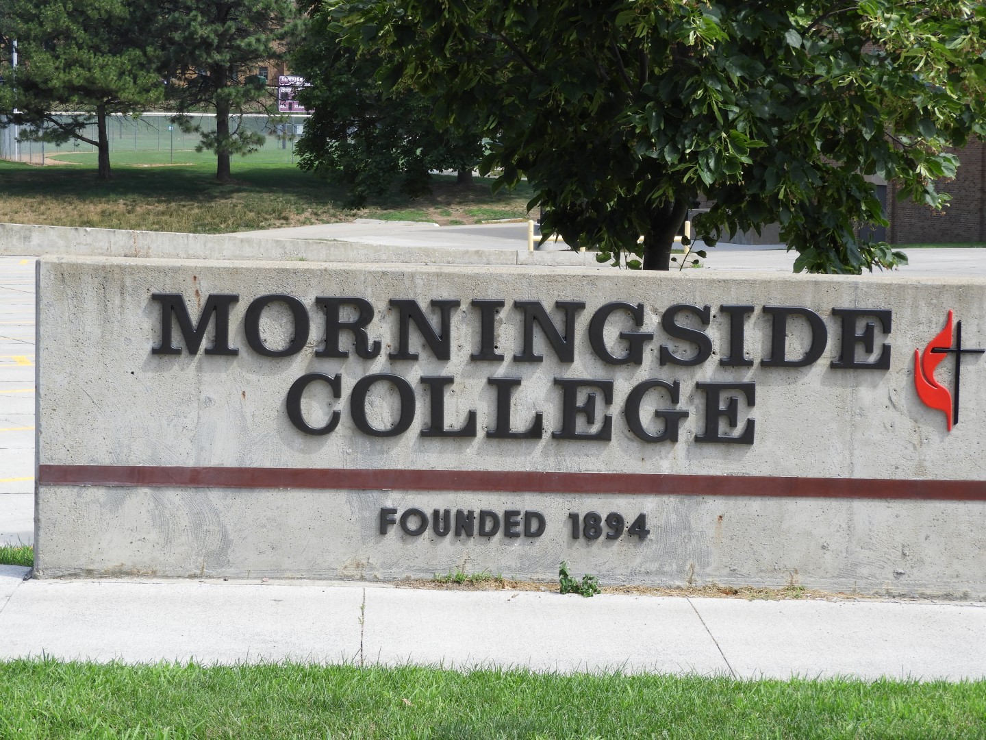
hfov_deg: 18.7
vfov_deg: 14.1
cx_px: 493
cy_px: 370
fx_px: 2991
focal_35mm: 105
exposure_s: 1/250
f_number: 4.8
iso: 100
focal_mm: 18.8
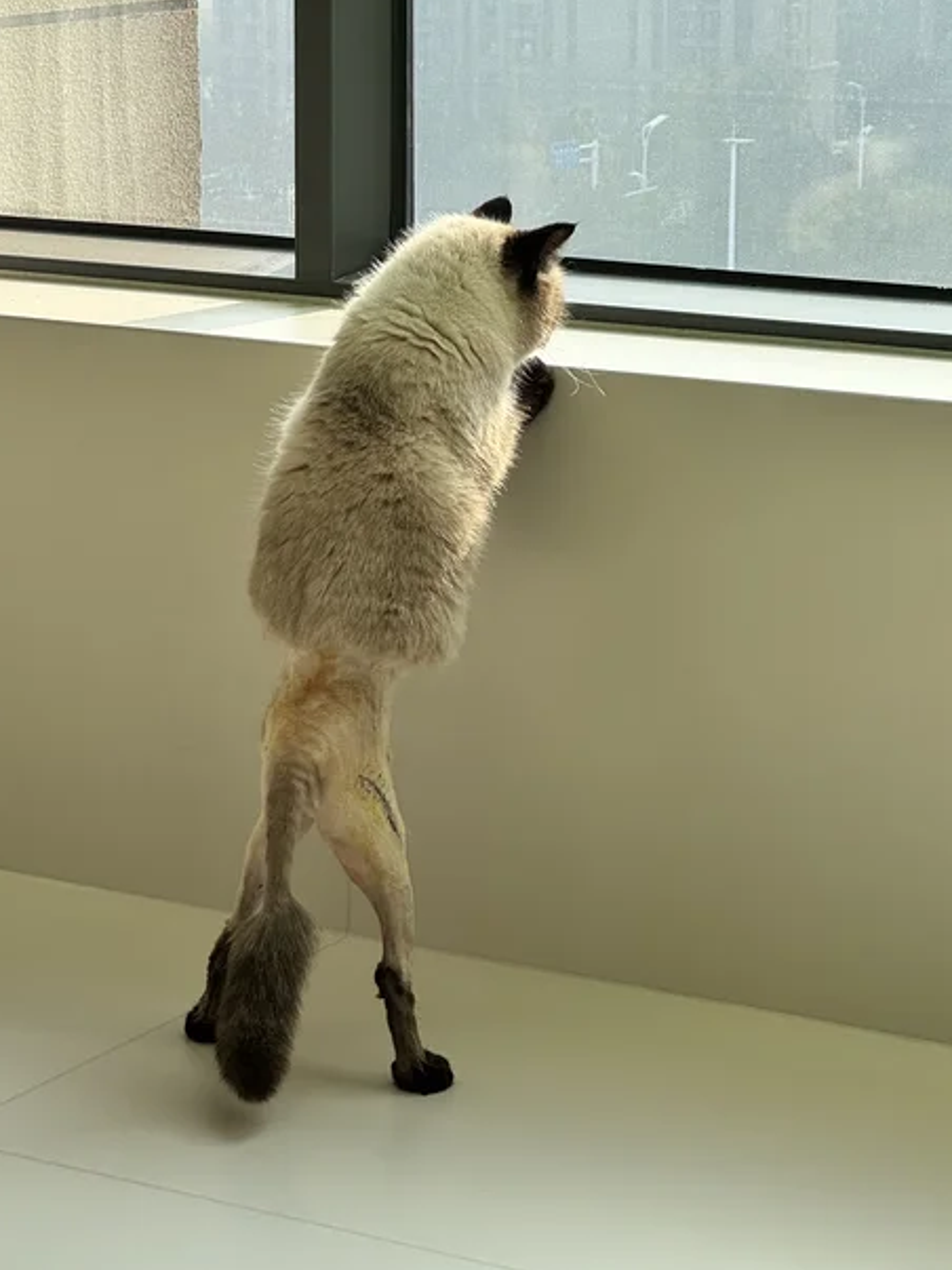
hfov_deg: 13.6
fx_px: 3998
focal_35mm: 109
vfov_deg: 18.0
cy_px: 443
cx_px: 320
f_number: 2.8
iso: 25
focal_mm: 9
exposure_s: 1/270
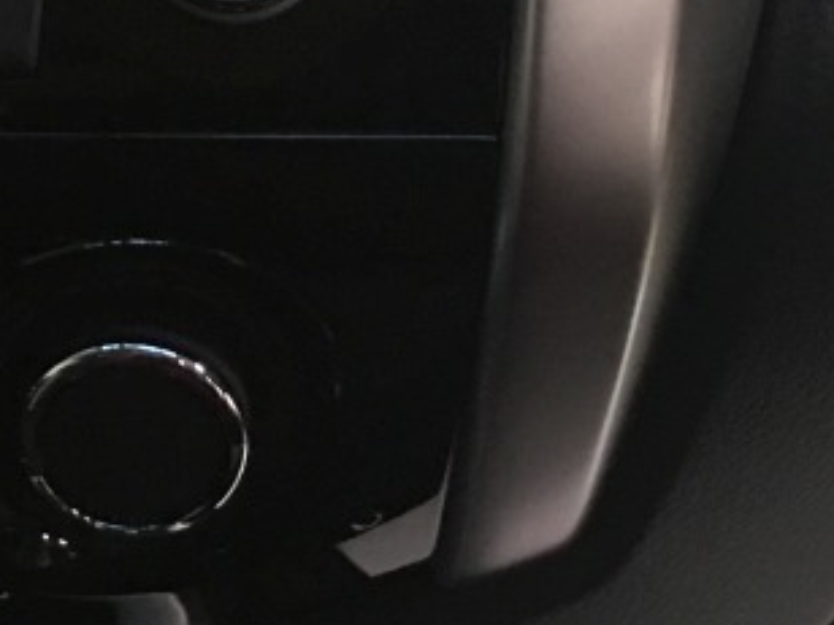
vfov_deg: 12.0
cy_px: -503
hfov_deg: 16.9
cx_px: -49
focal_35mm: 113
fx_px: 2722
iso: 125
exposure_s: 1/8
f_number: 2.2
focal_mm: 4.15
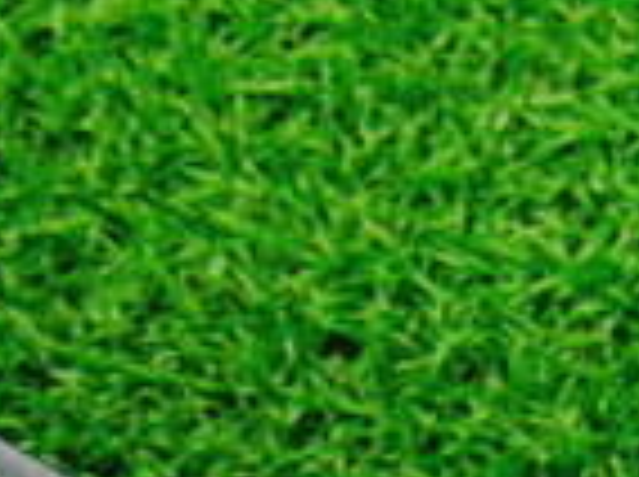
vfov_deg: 8.4
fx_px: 3078
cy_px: 922
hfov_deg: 11.4
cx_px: 940
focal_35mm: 167
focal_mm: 6.42
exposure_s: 1/30
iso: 400
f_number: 3.6
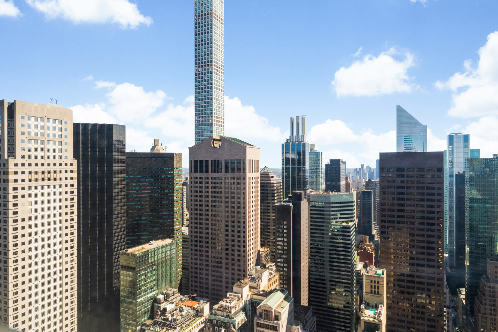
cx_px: 249
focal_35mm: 24
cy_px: 166
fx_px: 332
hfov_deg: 73.7
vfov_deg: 53.1
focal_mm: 24
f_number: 18
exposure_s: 1/80
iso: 800
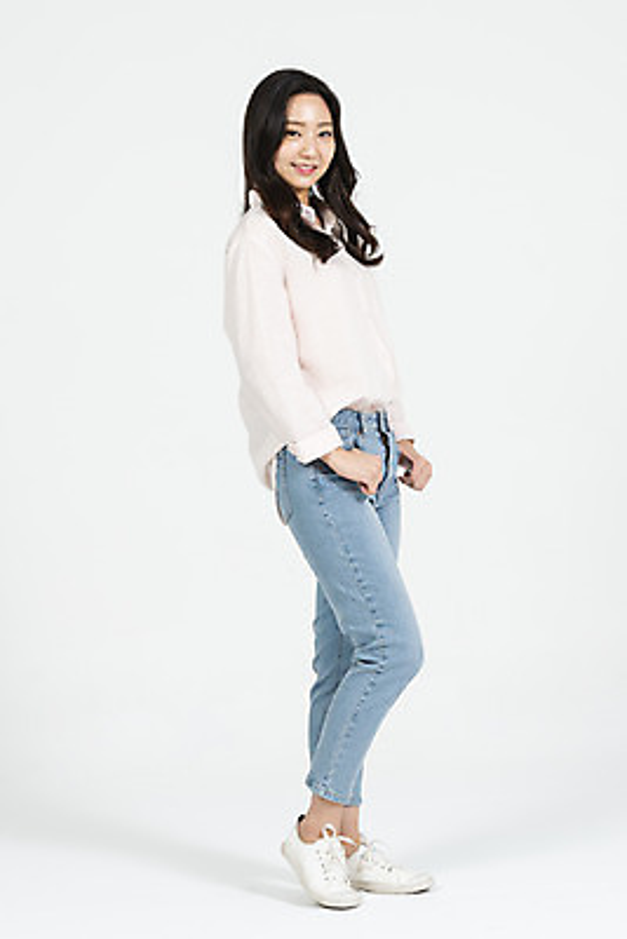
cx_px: 314
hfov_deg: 14.0
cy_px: 470
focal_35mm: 98
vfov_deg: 20.8
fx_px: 2558
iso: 100
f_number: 16
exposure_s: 1/125
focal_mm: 98
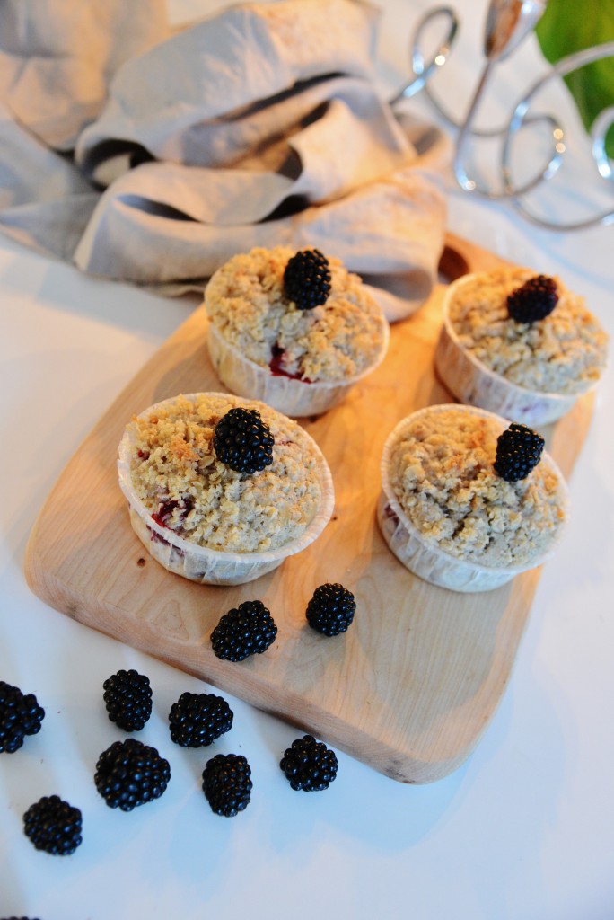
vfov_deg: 41.1
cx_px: 307
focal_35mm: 48
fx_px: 1226
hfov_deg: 28.1
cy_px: 460
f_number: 4
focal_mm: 48
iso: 4000
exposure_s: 1/20
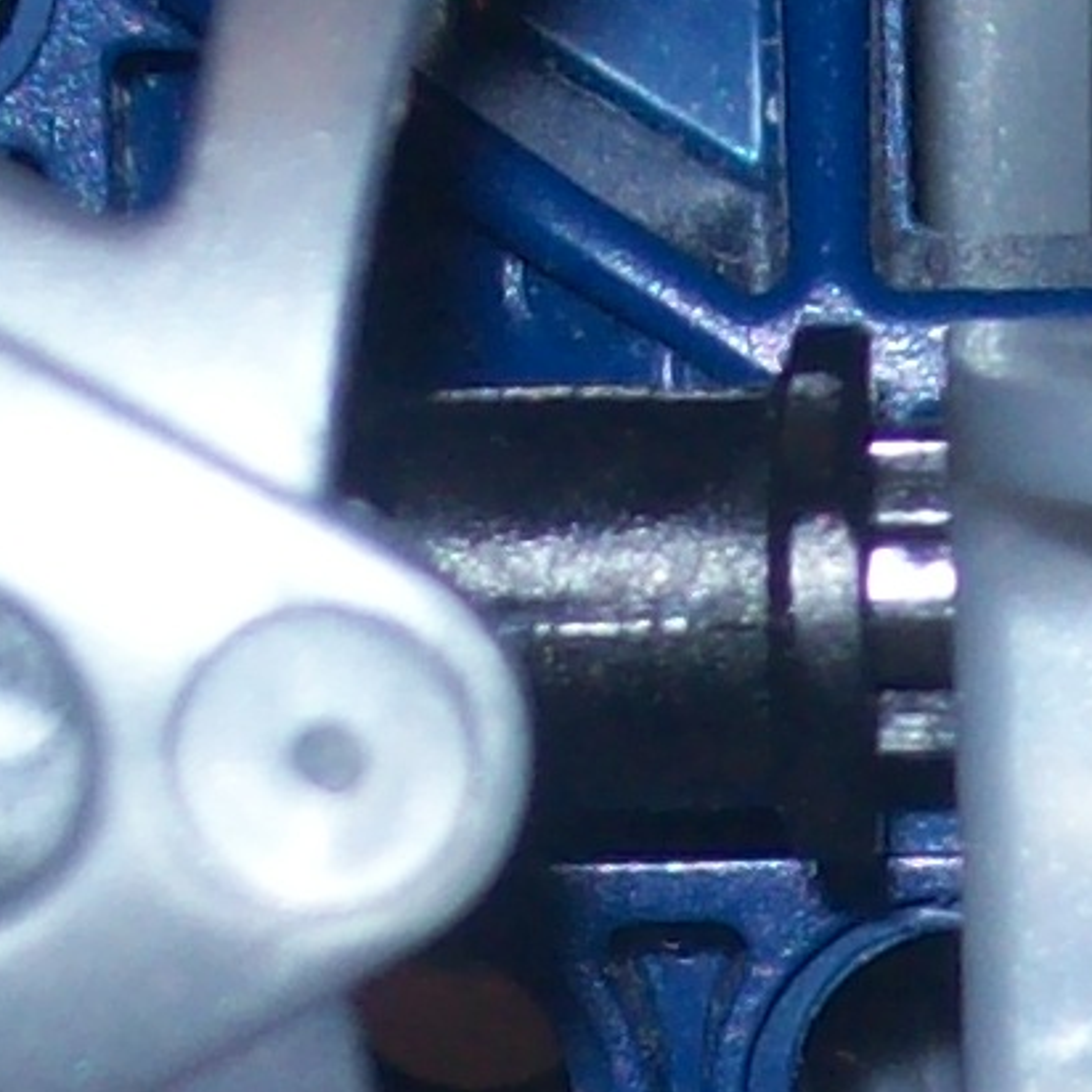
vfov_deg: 5.1
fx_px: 12206
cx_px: 1466
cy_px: 1609
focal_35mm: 342
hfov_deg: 5.1
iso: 80
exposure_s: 1/84.5
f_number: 3.4
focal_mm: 9.4
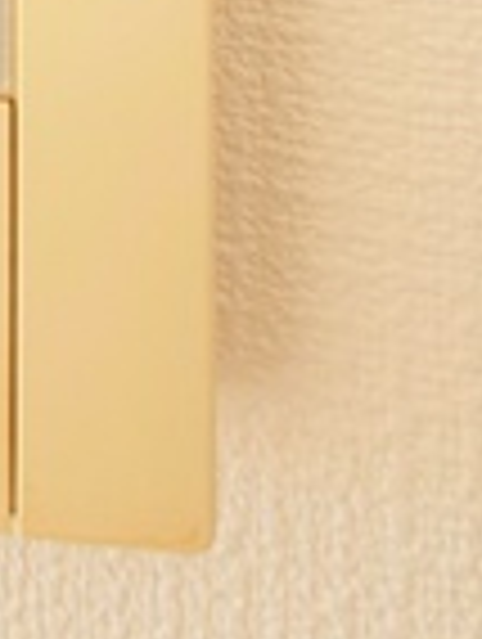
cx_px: -336
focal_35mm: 64
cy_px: -508
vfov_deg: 20.9
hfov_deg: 18.8
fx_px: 1185
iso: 50
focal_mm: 2.2
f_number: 2.2
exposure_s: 1/100
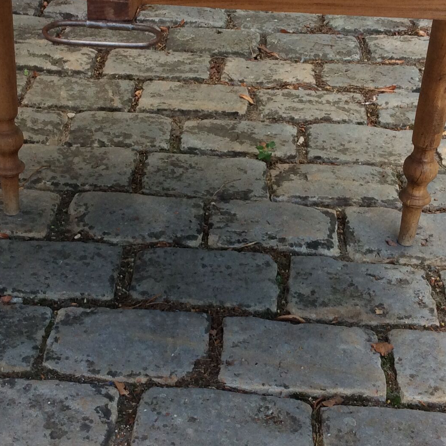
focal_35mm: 70
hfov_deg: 24.6
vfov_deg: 24.6
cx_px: 173
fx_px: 1020
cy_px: 197
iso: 50
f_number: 2.4
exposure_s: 1/100
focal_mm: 3.3
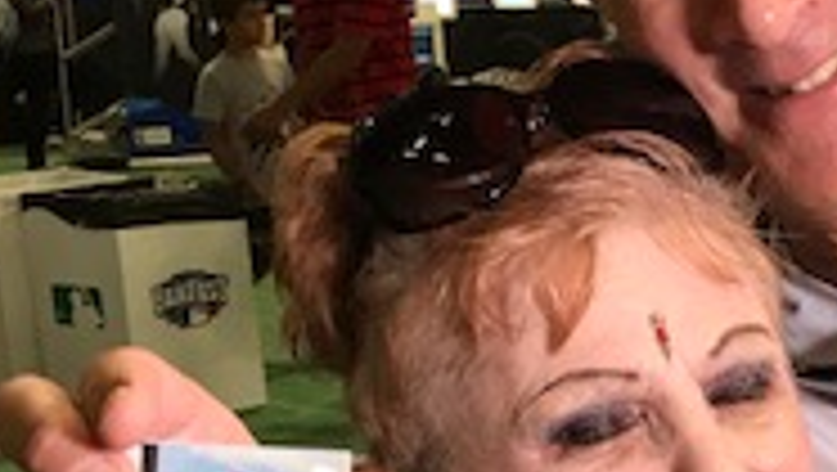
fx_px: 2332
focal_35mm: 105
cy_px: 526
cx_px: 1044
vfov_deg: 11.4
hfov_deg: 19.0
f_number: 1.8
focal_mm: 3.99
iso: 40
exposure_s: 1/24
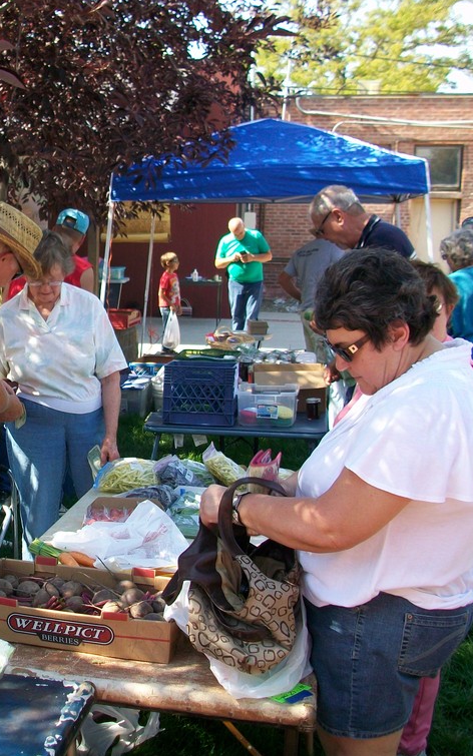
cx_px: 48
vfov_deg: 43.5
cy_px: 375
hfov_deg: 27.0
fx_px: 949
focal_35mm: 46
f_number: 2.8
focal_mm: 5.7
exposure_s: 1/200
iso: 64
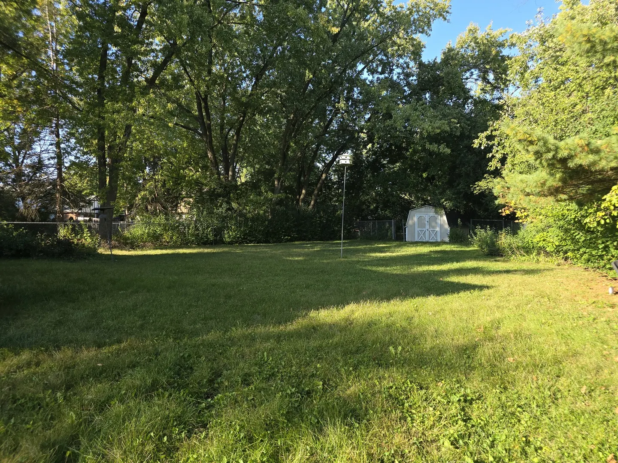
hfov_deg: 73.9
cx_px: 309
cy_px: 232
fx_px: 411
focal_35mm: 23
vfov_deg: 58.9
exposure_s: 1/153
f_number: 1.7
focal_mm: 6.3
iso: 12
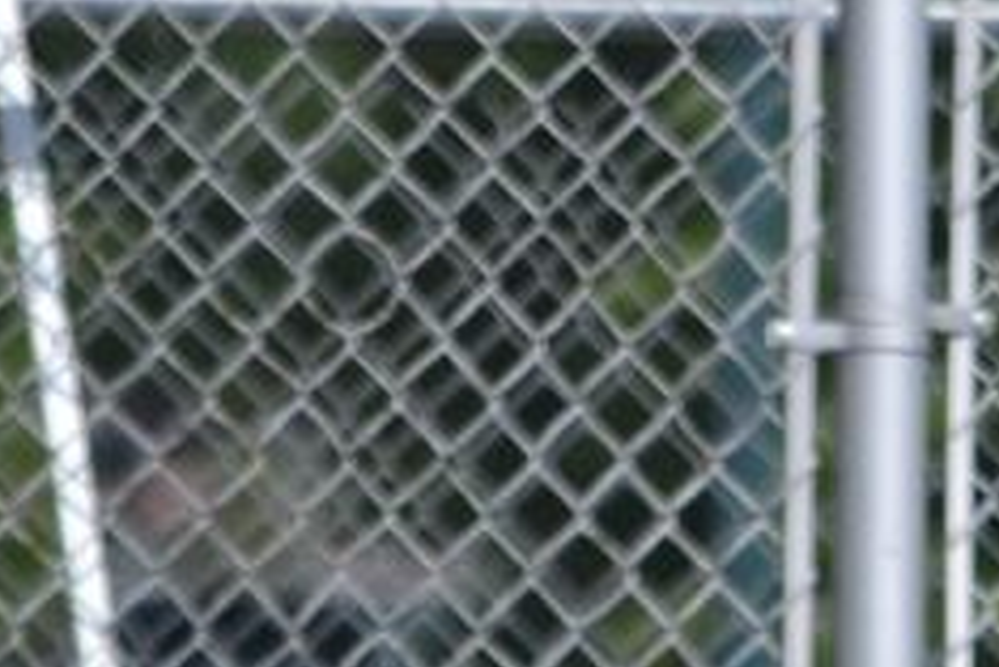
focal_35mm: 1958
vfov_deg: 0.7
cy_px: 996
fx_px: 54366
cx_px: 1853
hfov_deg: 1.1
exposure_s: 1/1600
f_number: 6.3
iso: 400
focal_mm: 300
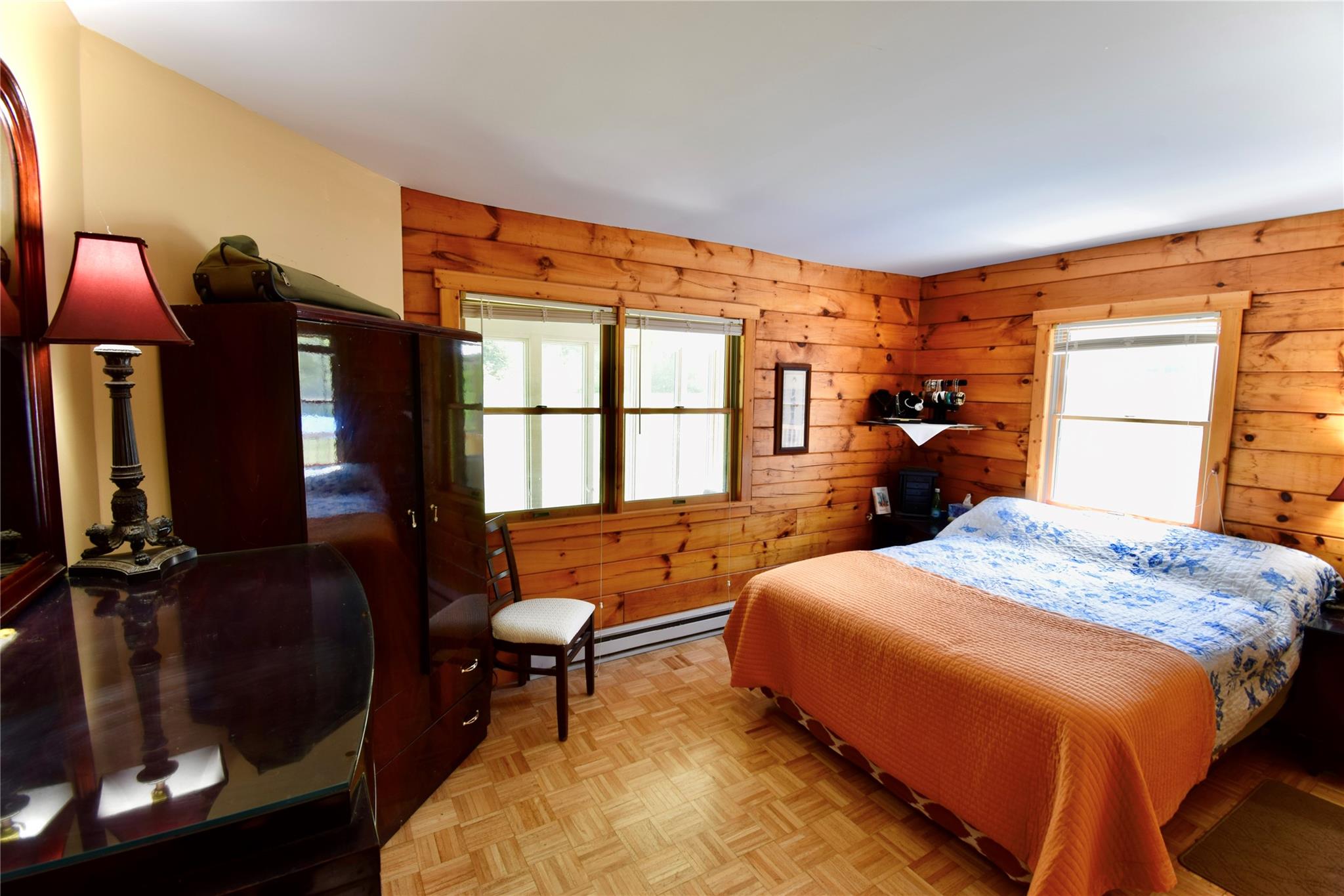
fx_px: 560
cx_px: 672
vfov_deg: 77.3
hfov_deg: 100.4
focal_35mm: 15
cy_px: 448
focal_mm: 10
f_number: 9
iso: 100
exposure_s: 1/3
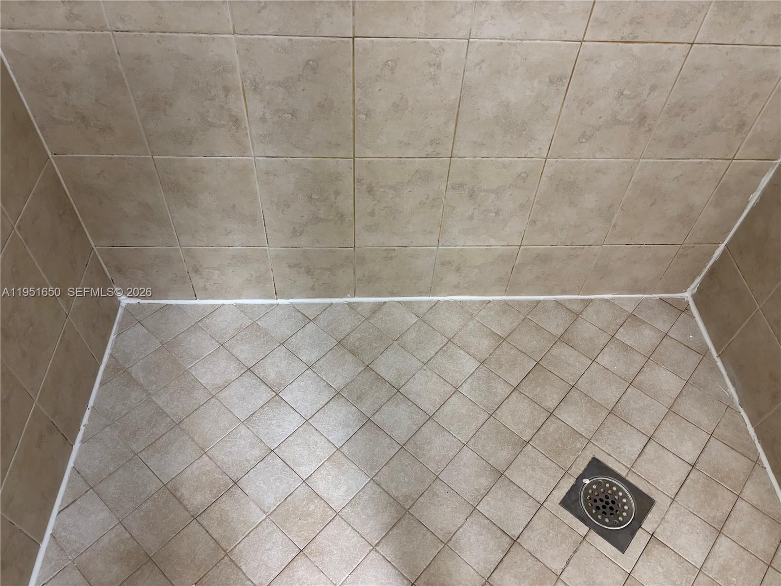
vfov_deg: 53.1
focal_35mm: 26
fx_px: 587
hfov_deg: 67.3
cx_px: 390
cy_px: 293
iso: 250
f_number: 1.6
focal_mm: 5.96
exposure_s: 1/60
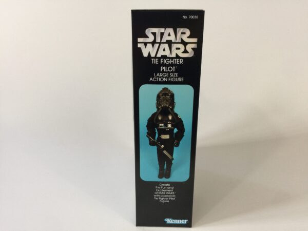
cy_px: 116
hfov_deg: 61.7
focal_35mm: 29
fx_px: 258
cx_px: 154
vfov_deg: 48.2
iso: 40
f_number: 2.2
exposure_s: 1/33
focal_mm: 4.15
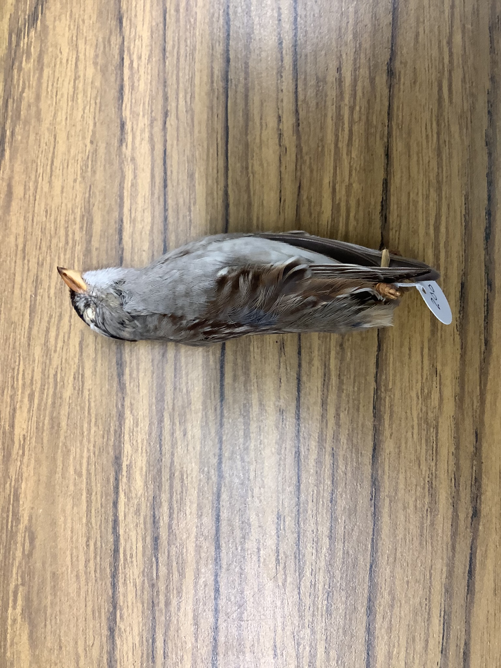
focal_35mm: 31
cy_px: 334
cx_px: 250
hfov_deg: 45.4
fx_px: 598
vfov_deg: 58.4
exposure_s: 1/60
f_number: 2.4
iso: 160
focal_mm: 3.3
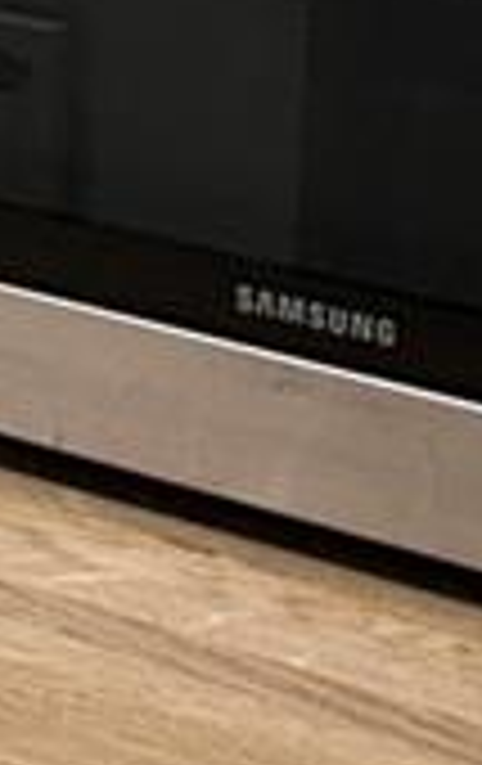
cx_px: -1149
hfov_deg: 6.1
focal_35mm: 194
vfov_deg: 10.7
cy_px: 76
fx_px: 4057
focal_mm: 5.7
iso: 80
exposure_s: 1/120
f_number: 1.5
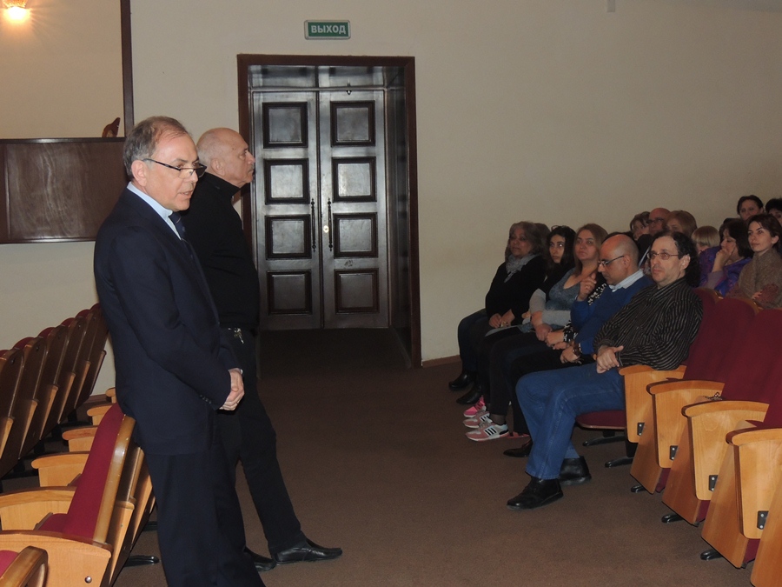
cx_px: 391
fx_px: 1242
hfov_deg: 34.9
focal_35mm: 55
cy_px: 294
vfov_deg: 26.6
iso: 560
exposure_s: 1/40
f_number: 3.7
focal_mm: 9.8
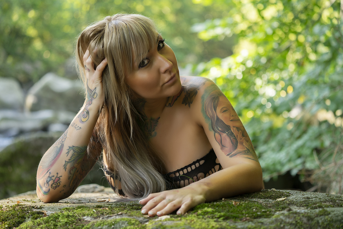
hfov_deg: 20.4
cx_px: 172
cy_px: 114
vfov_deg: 13.7
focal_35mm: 100
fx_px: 953
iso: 200
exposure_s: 1/125
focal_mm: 100
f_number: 4.5
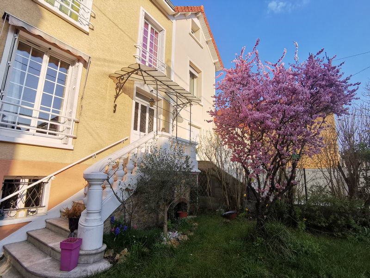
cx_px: 185
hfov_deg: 91.0
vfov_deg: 74.7
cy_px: 139
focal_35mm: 17
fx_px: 182
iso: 50
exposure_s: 1/946
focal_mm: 2.26
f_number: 2.2
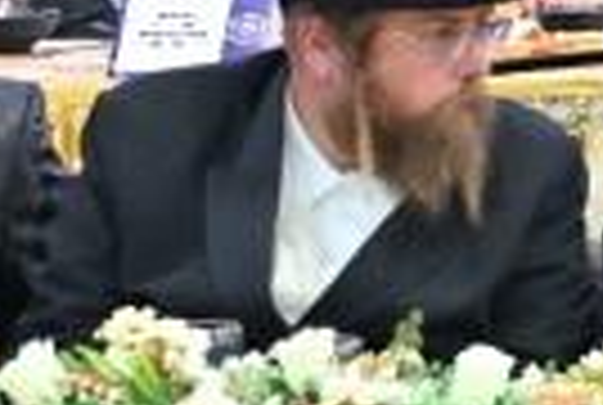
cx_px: 1539
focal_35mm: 221
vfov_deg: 6.1
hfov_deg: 8.4
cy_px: -340
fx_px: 3710
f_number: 4
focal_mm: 29
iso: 500
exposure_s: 1/160
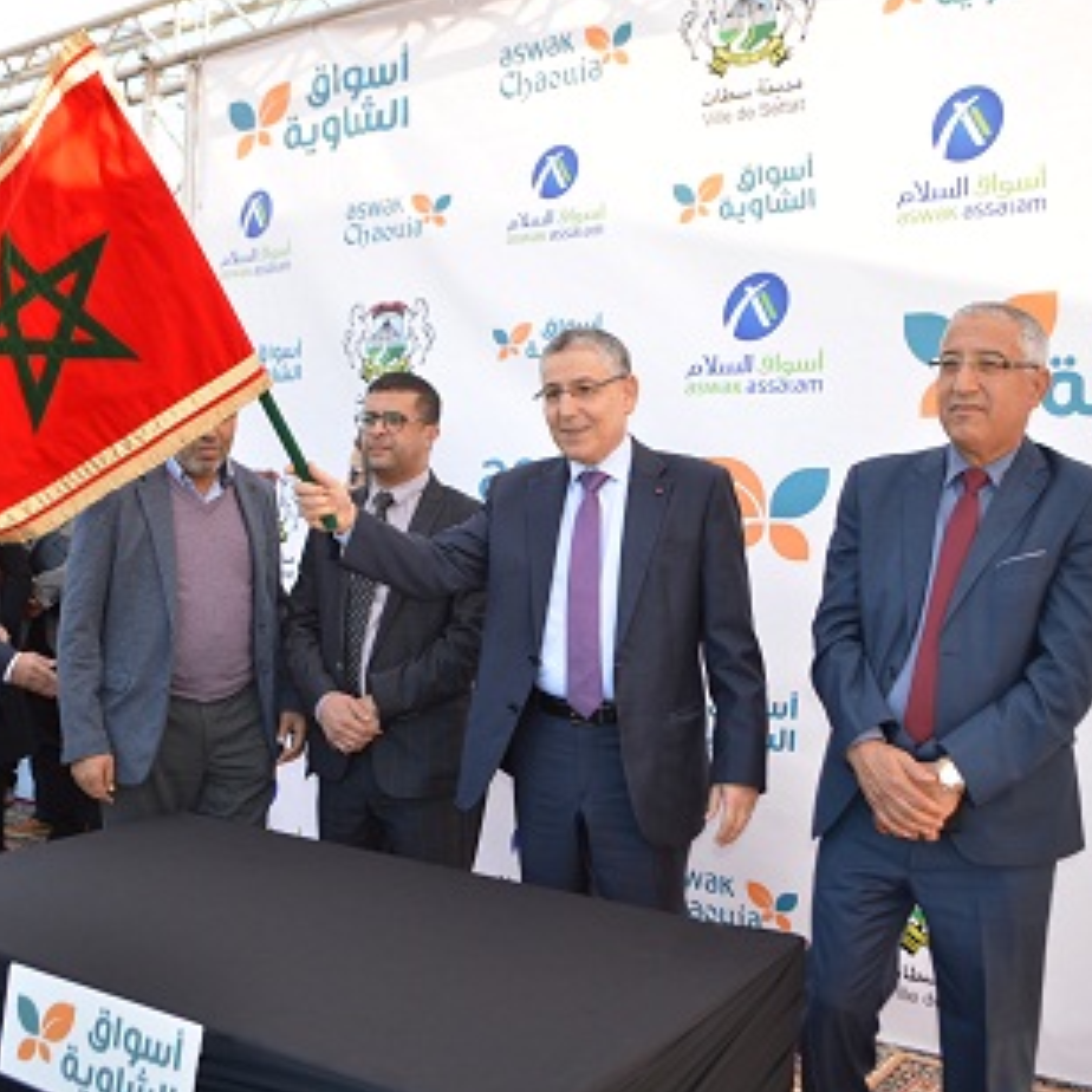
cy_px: 544
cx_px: 461
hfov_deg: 47.1
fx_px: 1249
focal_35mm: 35
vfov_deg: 47.2
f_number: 4
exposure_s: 1/125
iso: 110
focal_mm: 18
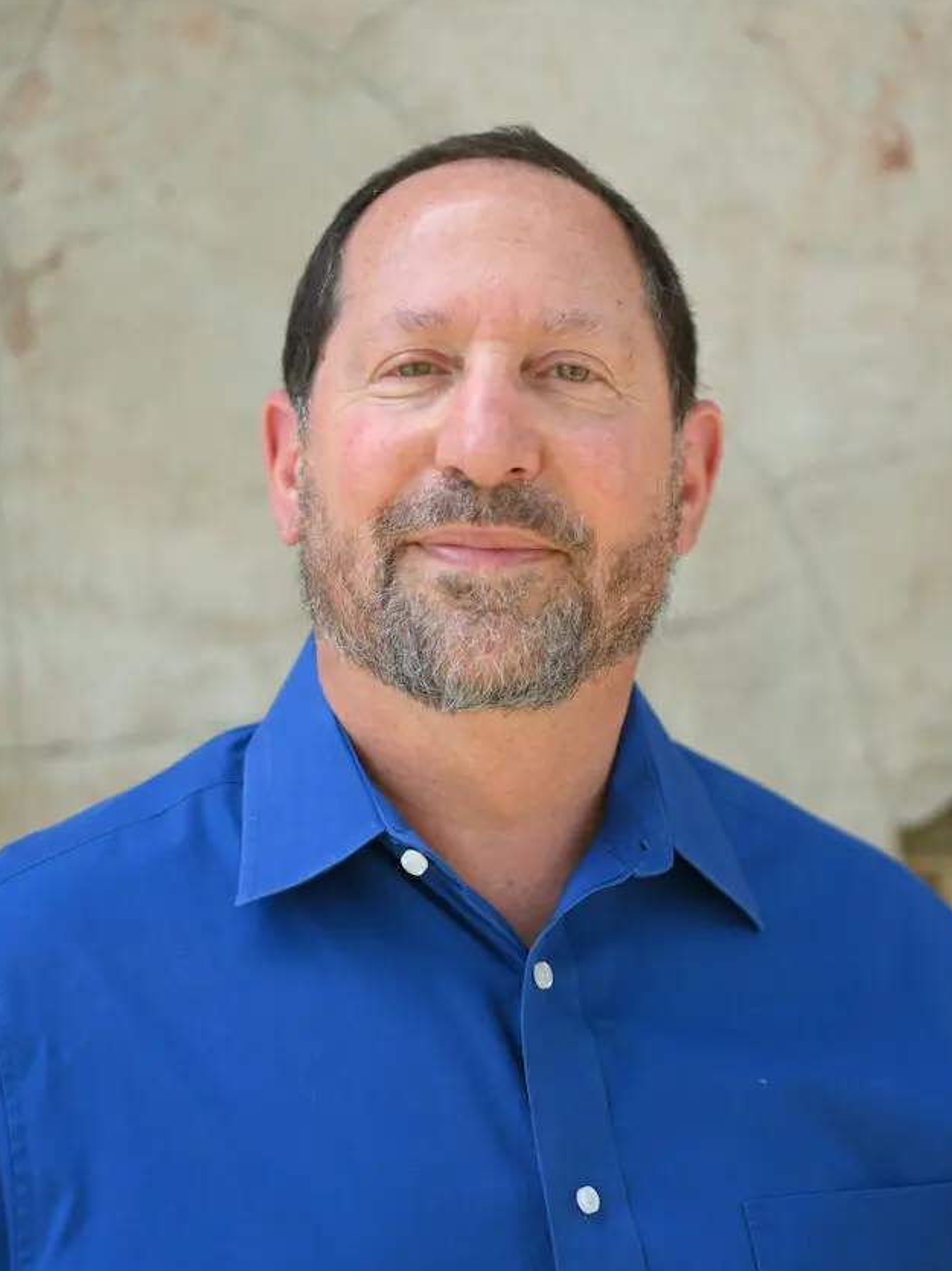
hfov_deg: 11.9
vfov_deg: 15.9
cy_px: 602
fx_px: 4549
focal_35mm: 124
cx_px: 514
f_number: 4
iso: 200
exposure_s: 1/320
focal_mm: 105
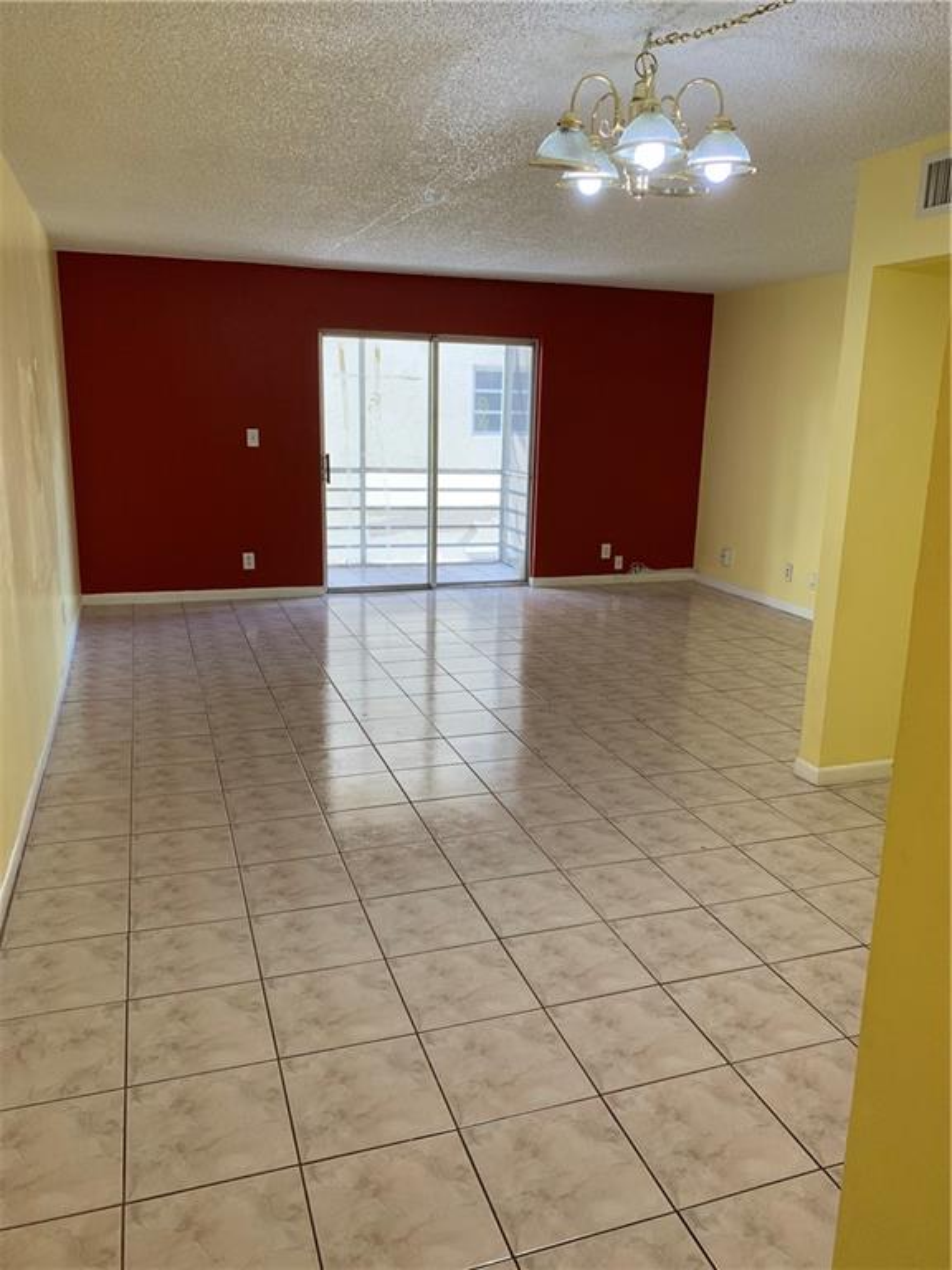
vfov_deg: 67.3
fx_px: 953
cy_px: 635
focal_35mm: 26
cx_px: 476
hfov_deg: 53.1
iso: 100
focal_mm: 4.25
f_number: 1.8
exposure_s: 1/95
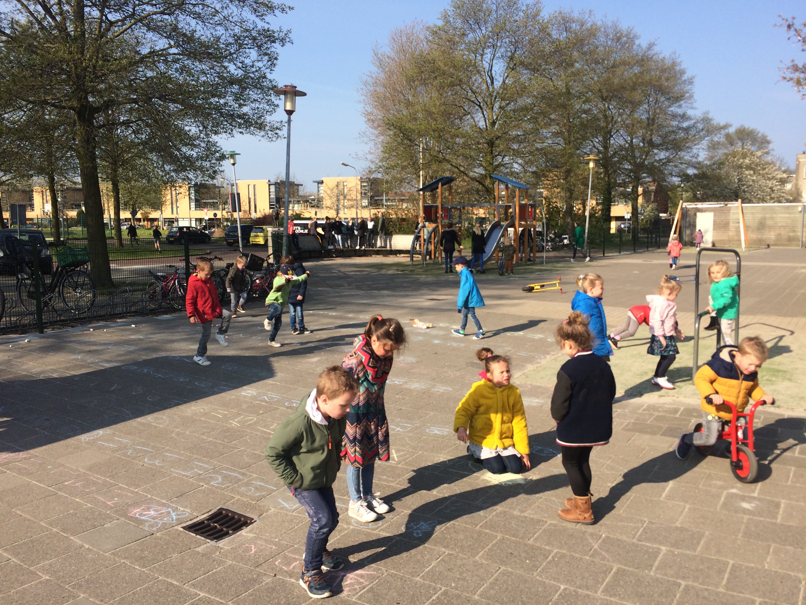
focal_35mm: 29
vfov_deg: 48.2
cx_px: 403
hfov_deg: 61.7
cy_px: 302
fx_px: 675
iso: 32
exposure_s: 1/1580
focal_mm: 4.15
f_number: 2.2
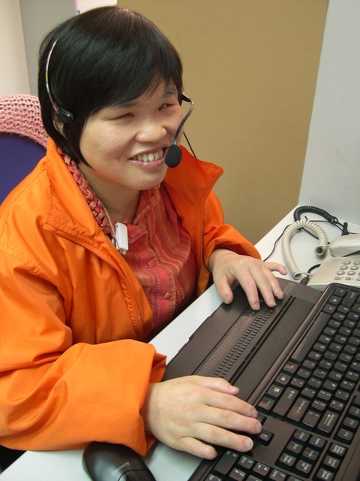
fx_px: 527
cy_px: 240
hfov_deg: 37.7
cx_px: 180
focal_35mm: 38
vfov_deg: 49.0
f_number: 2.8
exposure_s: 1/9.6
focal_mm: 8
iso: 100
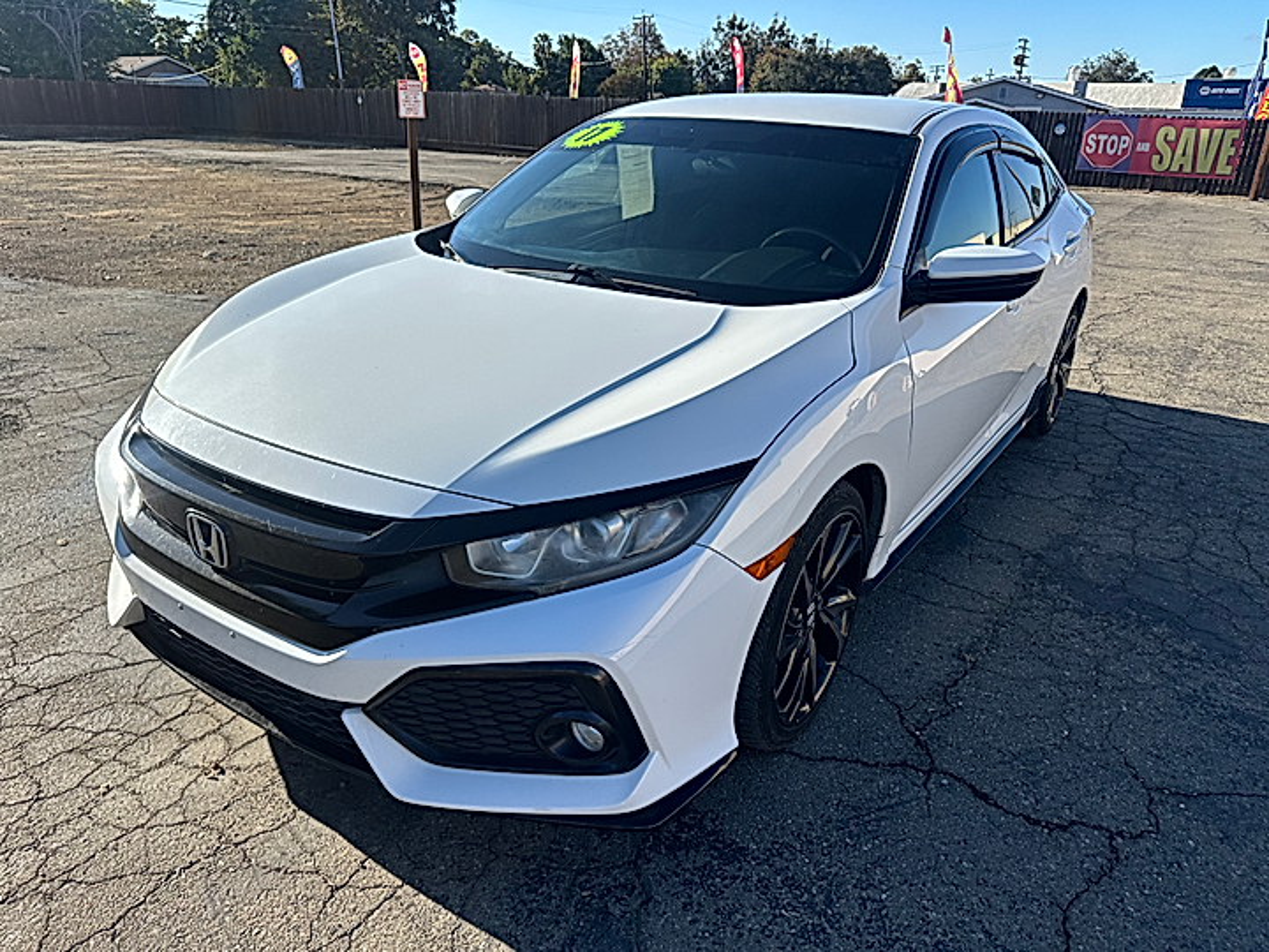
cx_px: 634
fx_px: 880
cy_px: 476
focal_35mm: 24
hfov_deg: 71.6
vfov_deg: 56.8
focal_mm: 6.86
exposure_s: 1/3356
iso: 80
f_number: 1.78
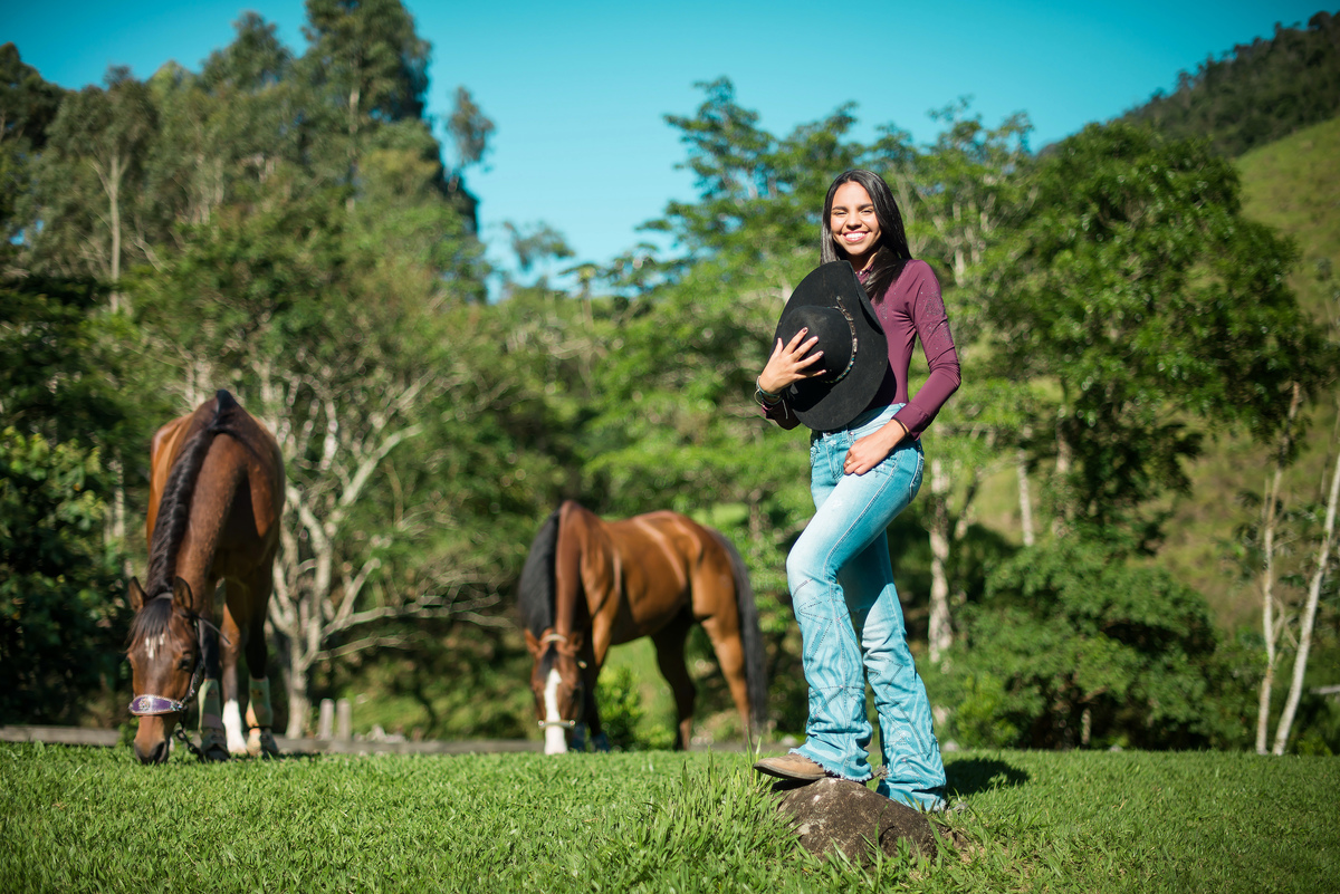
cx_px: 670
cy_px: 447
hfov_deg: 39.6
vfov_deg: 27.0
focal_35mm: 50
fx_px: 1862
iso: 100
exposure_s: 1/4000
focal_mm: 50
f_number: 2.5
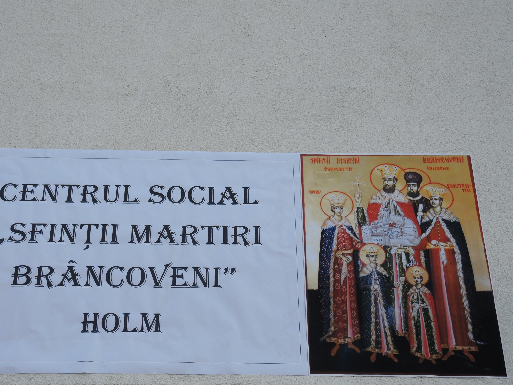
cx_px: 231
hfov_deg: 30.2
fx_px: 948
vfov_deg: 22.9
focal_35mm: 64
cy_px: 210
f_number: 2.8
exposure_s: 1/500
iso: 80
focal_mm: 11
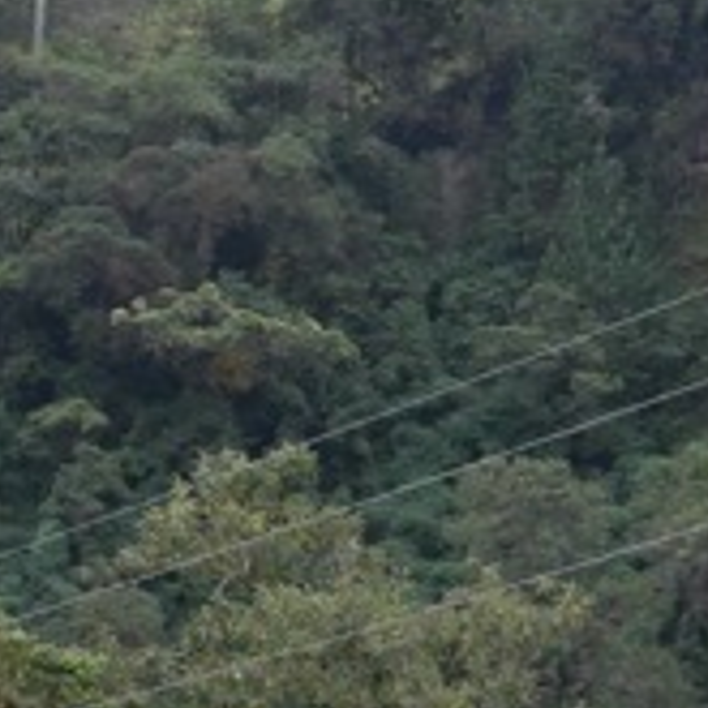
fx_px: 5091
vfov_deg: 7.9
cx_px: -1107
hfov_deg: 7.4
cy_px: 712
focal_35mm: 220
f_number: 2.2
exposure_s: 1/100
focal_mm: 14.3
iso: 200
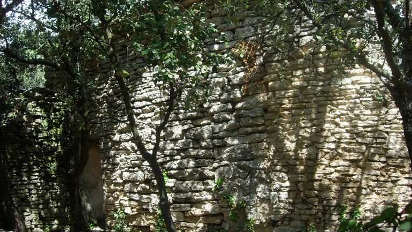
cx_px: 199
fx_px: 470
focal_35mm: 43
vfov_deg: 27.7
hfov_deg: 47.4
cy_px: 127
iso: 64
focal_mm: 7.8
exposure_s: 1/384
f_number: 2.8
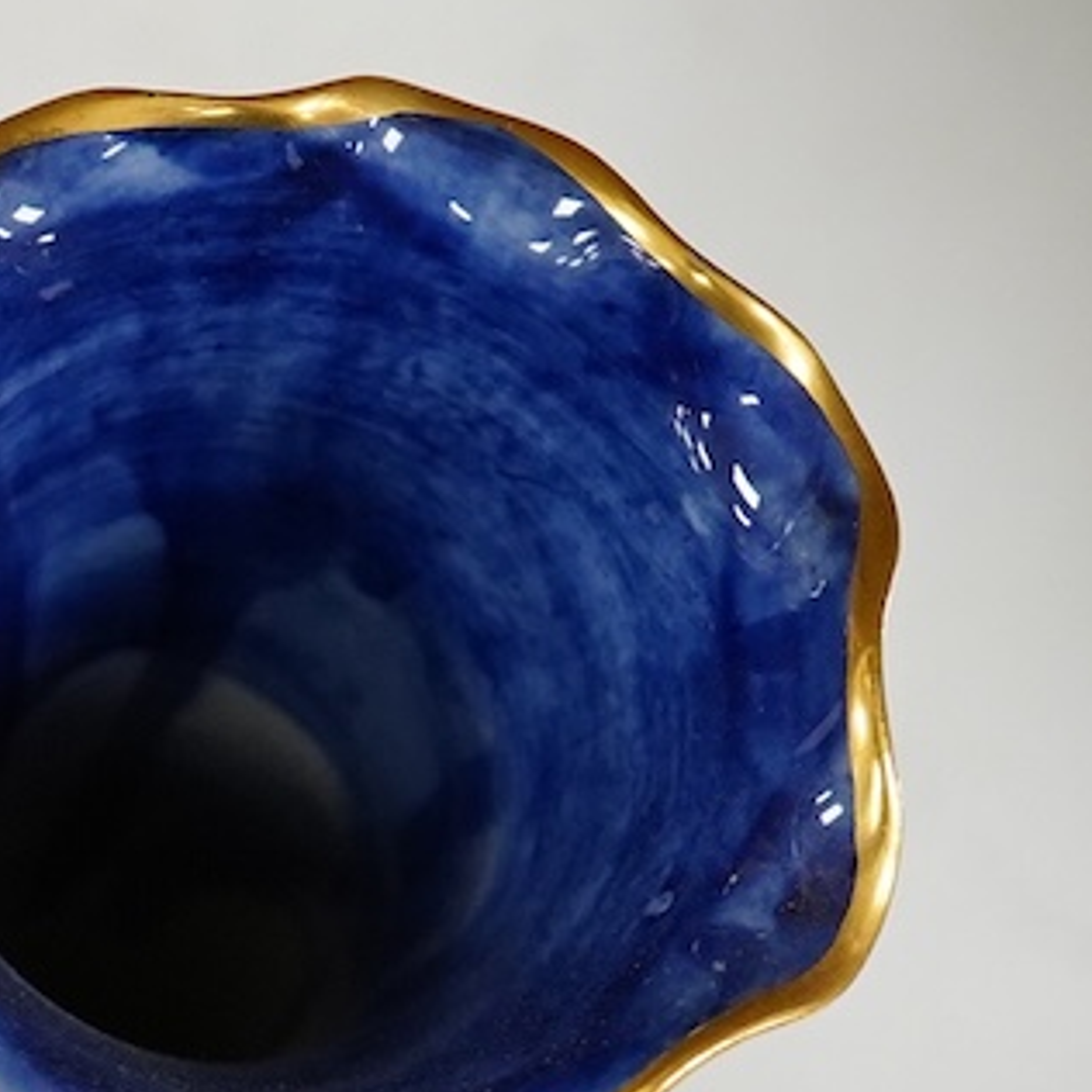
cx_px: -492
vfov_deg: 12.8
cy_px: 764
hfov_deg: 12.3
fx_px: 4854
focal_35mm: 136
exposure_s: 1/200
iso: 3200
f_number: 7.1
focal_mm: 30
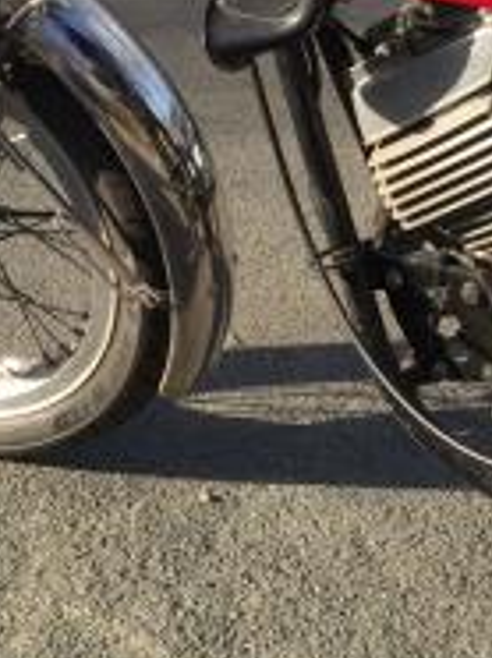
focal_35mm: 70
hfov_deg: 21.0
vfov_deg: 26.6
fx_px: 1330
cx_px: 241
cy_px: 28
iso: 32
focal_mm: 4.15
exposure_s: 1/520
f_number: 2.2
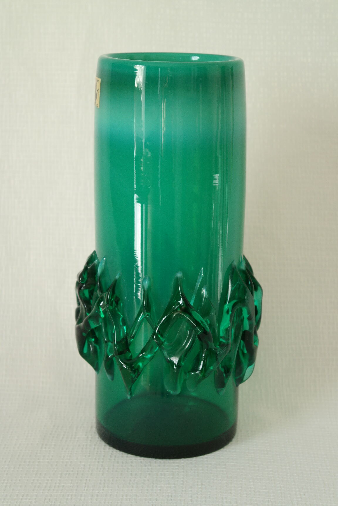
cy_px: 253
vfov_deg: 26.3
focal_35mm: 77
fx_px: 1084
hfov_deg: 17.7
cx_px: 169
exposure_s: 1/30
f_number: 5.6
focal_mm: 50
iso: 800
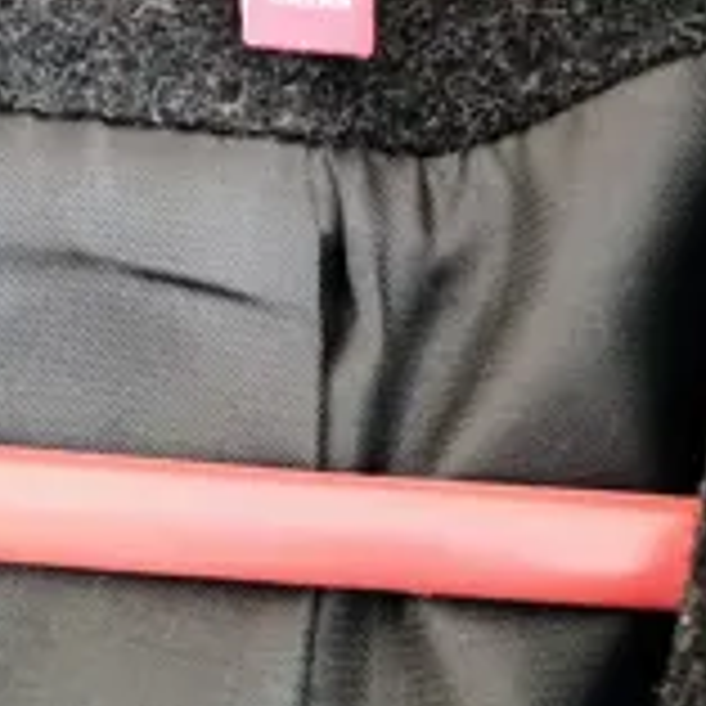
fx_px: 1454
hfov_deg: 27.3
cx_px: 342
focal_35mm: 63
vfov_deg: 26.7
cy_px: 126
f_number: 1.8
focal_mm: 4.27
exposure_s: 1/20
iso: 2150
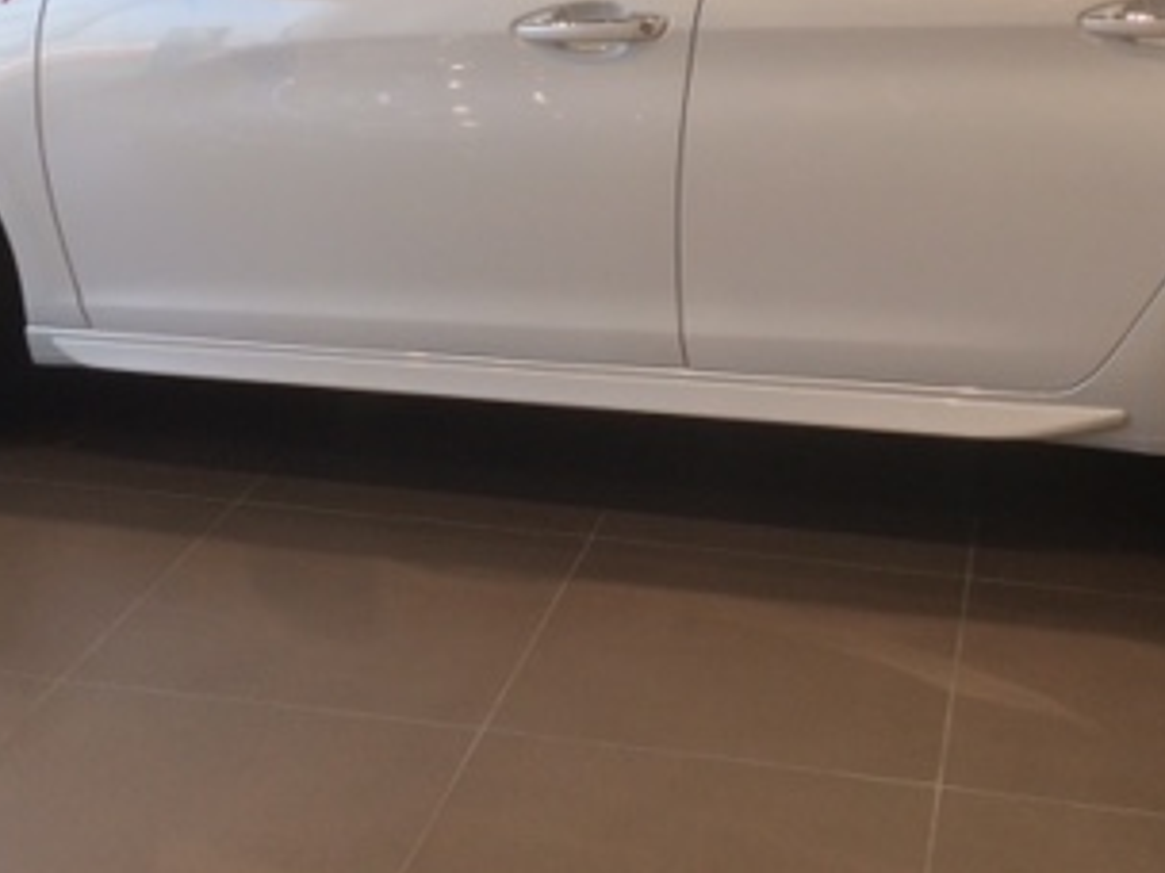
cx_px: 697
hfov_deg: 31.6
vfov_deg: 22.9
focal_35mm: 61
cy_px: -34
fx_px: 2053
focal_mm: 4.15
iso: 50
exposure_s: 1/120
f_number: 2.2
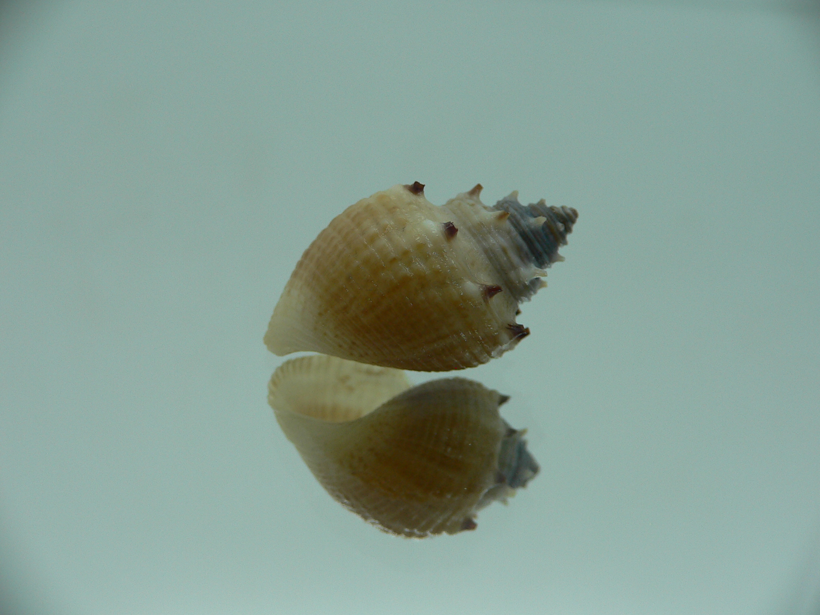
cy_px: 308
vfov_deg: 40.7
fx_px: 829
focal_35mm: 35
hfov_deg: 52.6
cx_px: 410
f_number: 2.8
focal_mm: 4.6
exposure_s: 1/60
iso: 80
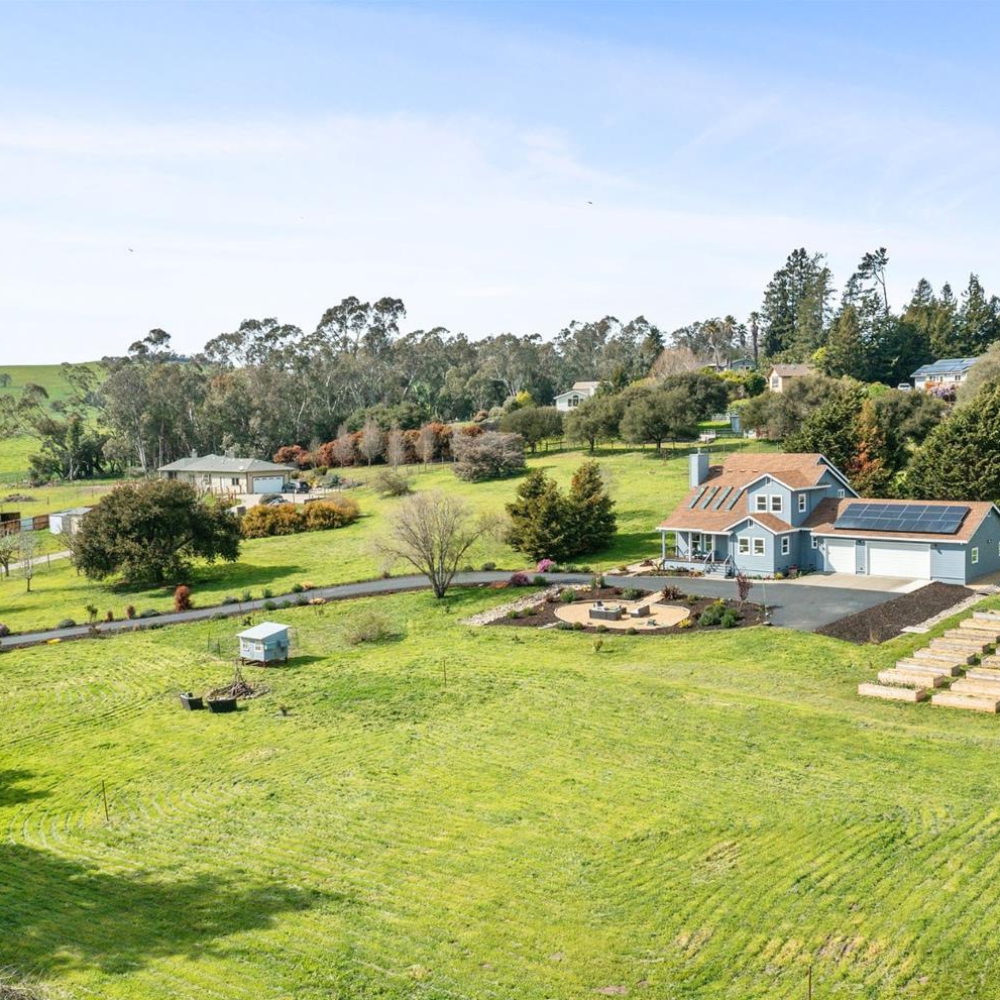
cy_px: 503
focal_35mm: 36
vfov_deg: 46.0
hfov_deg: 45.9
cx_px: 574
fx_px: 1177
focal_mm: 10.26
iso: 100
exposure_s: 1/320
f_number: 5.6
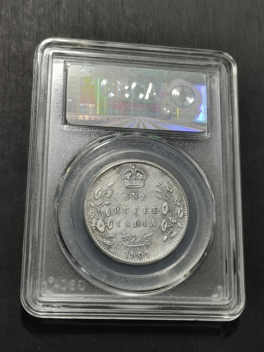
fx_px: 569
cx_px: 132
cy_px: 176
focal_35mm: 56
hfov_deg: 26.1
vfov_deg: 34.3
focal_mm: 5.58
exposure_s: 1/100
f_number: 1.8
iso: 64
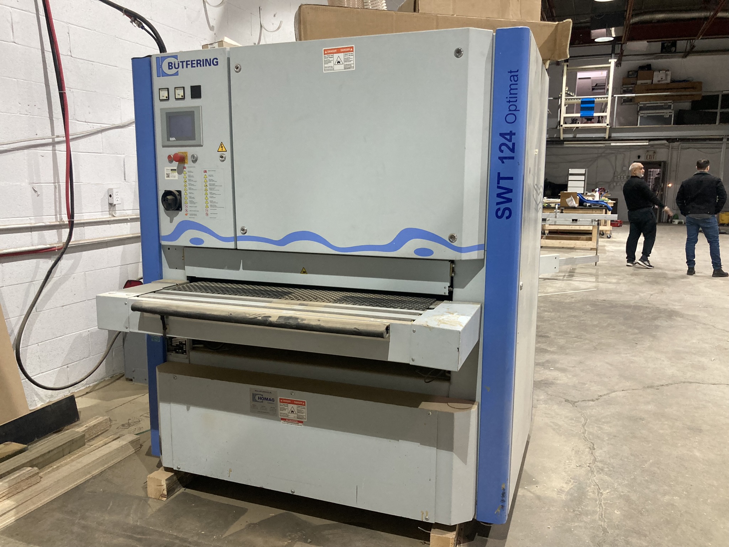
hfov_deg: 63.4
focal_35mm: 28
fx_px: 590
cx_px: 364
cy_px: 274
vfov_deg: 49.7
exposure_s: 1/60
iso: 160
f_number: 1.8
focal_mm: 3.99
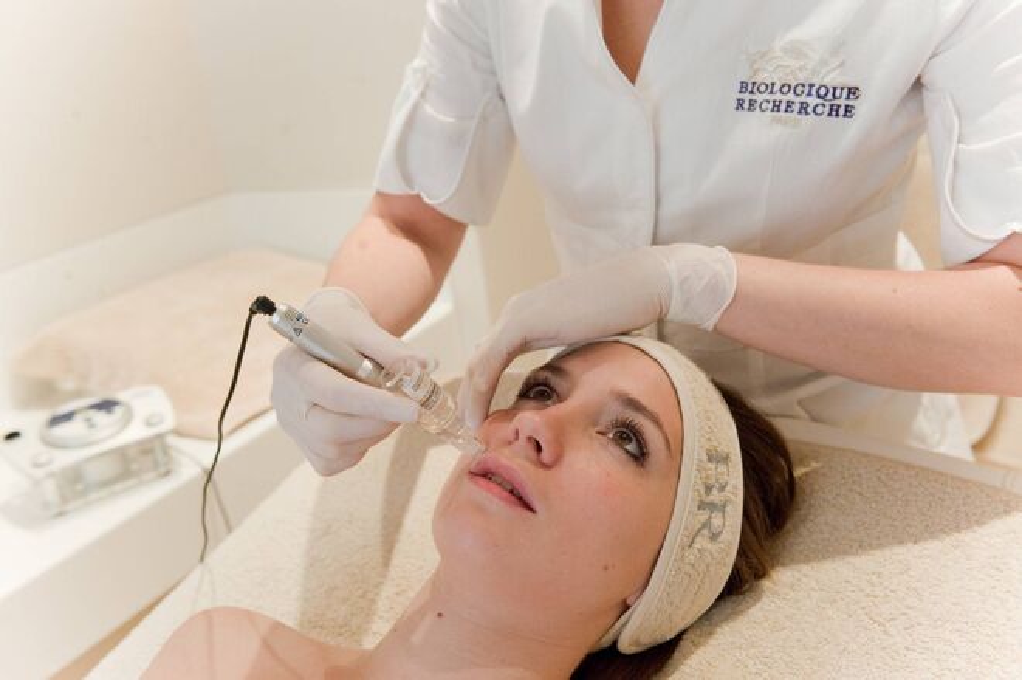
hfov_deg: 53.2
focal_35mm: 36
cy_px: 340
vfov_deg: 36.8
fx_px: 1021
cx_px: 511
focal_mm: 36
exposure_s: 1/80
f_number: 5
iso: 2000
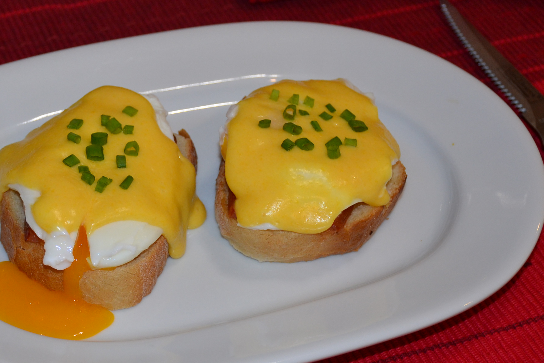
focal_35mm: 93
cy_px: 202
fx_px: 1403
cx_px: 146
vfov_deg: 14.7
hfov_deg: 21.8
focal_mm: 35
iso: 500
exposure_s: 1/60
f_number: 4.2
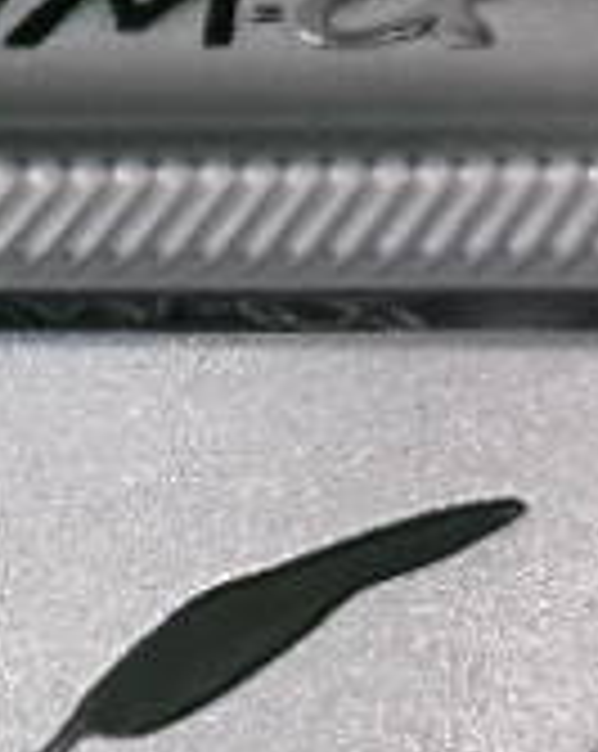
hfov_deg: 13.8
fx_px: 2329
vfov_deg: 18.2
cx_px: -274
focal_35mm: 105
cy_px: 590
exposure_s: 1/120
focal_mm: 5.1
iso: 800
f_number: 3.9
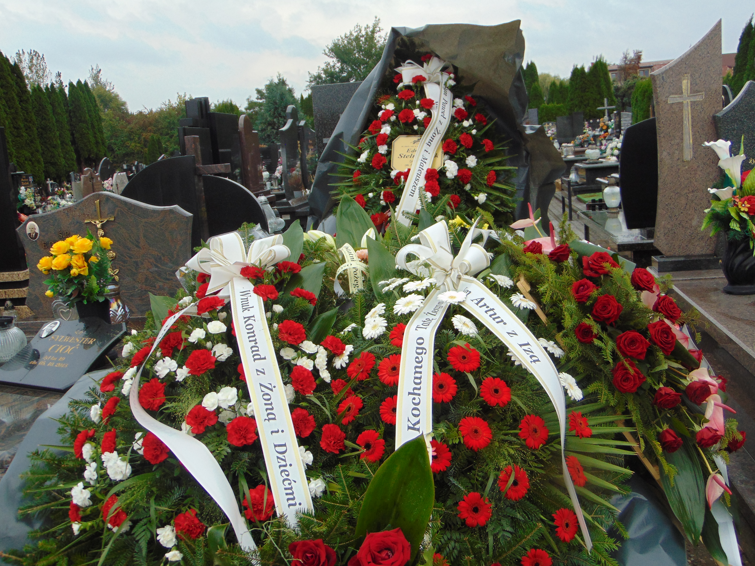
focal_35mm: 35
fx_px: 763
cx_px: 378
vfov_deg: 40.7
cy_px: 283
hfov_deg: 52.6
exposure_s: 1/500
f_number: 3.2
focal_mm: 6.3
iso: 80
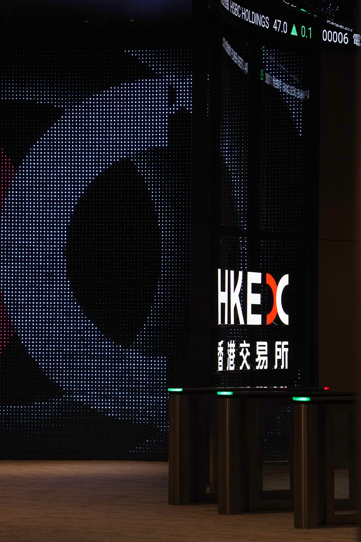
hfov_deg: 10.2
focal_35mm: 135
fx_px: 2030
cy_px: 271
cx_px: 180
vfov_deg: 15.2
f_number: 2.8
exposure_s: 1/2500
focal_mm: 135
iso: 2500
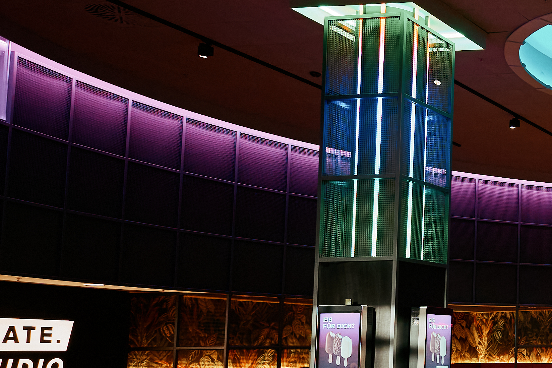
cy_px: 278
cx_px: 845
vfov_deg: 26.1
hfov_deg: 26.7
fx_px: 782
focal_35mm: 51
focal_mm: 14
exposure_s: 1/80
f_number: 3.2
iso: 1250
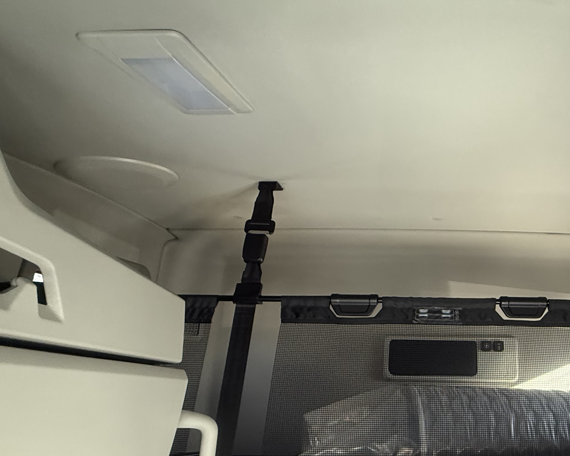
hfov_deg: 58.7
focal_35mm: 28
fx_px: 472
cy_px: 297
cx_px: 433
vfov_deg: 50.8
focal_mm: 2.22
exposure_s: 1/60
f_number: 2.2
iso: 640
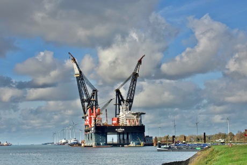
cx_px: 124
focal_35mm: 77
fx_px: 528
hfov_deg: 26.3
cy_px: 82
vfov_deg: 17.7
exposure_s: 1/50
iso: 100
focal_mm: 28.07
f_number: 16
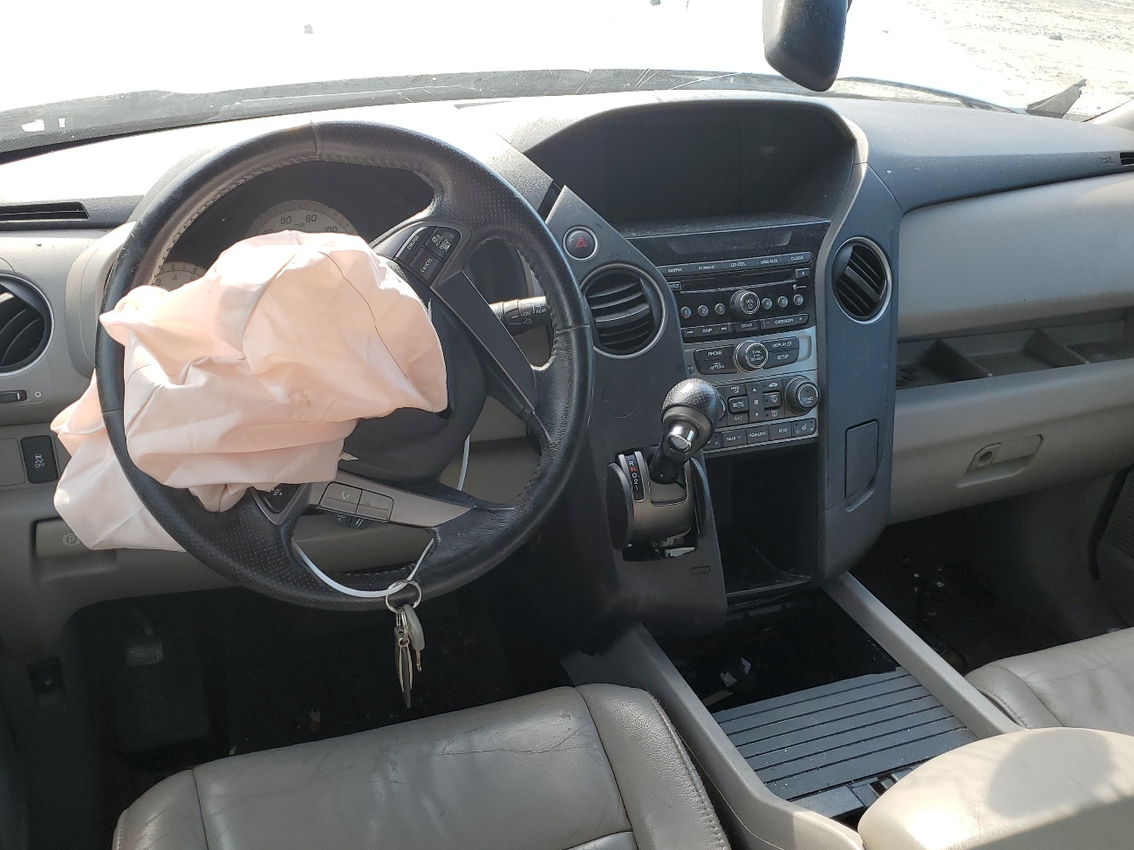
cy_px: 495
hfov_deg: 56.8
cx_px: 571
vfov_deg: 44.0
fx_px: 1048
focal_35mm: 32
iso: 50
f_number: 1.5
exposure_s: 1/455
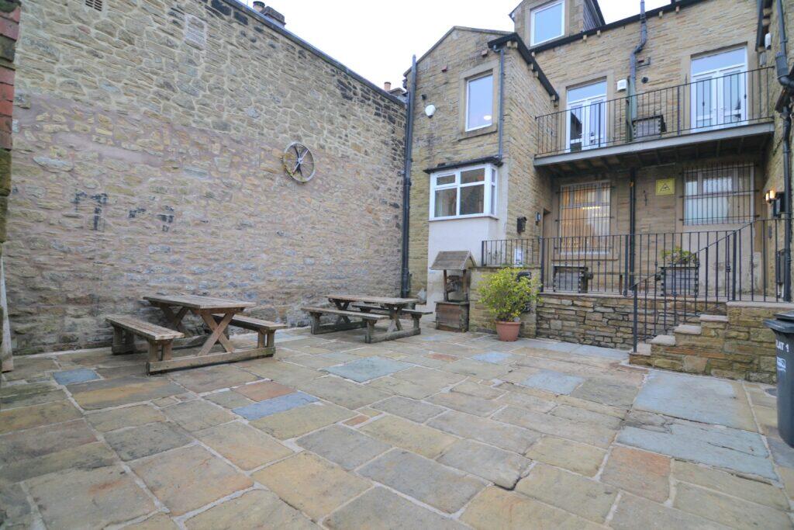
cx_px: 397
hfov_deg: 95.0
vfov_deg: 72.1
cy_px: 265
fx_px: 364
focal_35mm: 16
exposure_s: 1/60
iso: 400
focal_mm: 11
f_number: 3.5
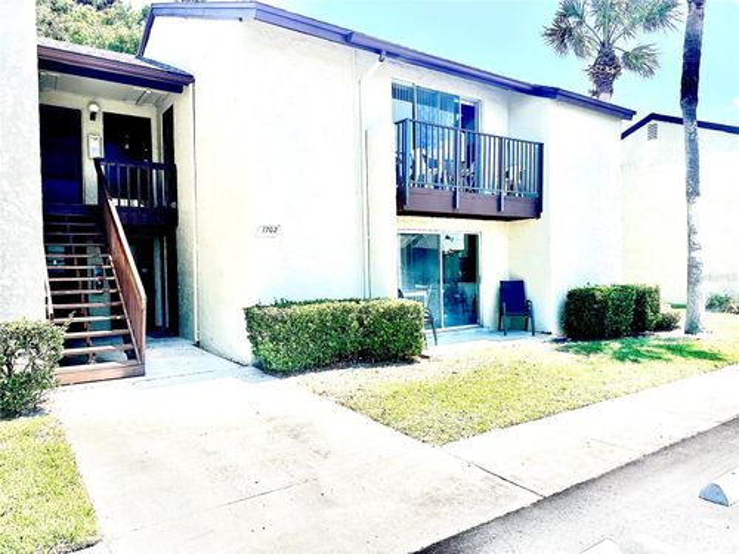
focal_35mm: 24
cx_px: 370
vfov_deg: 56.8
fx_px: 512
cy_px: 277
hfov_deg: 71.6
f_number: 1.78
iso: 80
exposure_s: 1/3717
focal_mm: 6.86
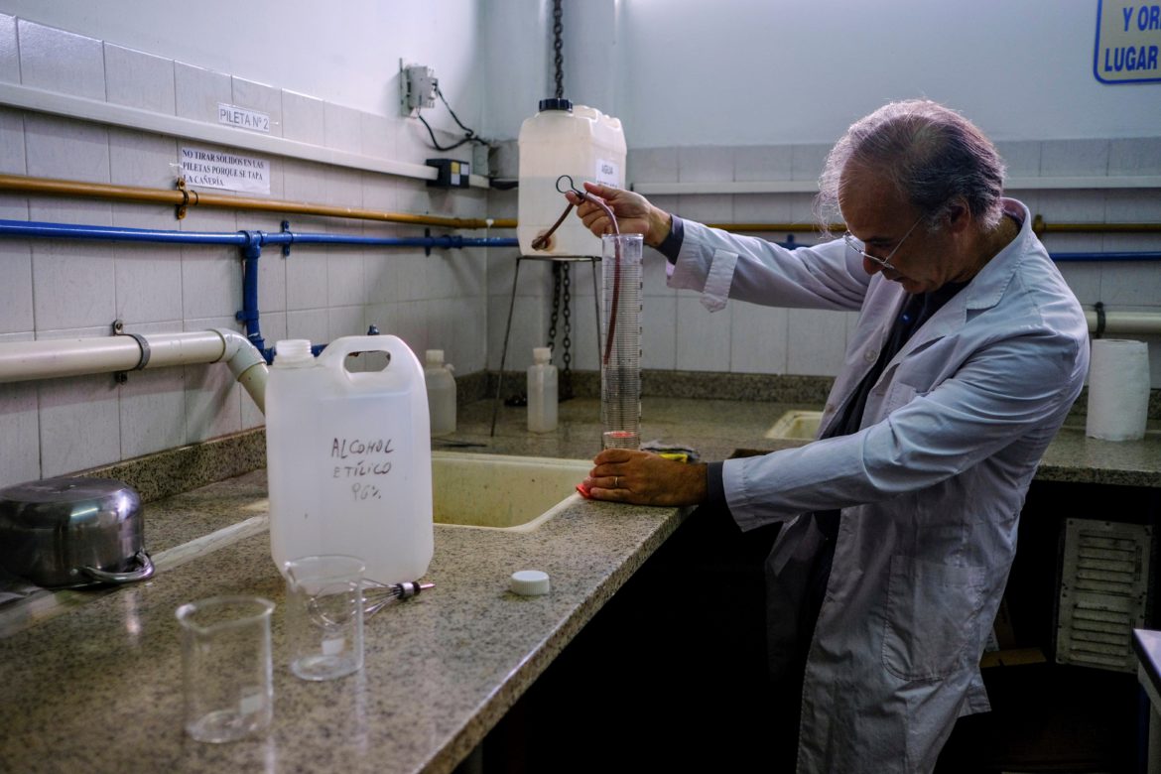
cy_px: 387
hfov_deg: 54.4
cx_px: 580
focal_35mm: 35
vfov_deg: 37.9
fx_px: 1129
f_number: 2
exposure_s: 1/210
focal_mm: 23
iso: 640
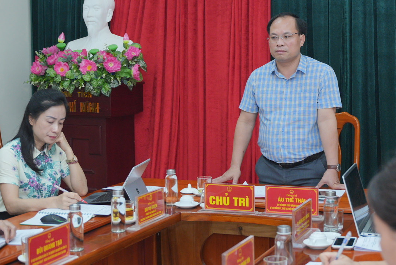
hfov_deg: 29.5
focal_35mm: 68
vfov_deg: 20.0
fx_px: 749
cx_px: 255
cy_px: 106
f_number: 2.8
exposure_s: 1/320
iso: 1000
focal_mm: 31
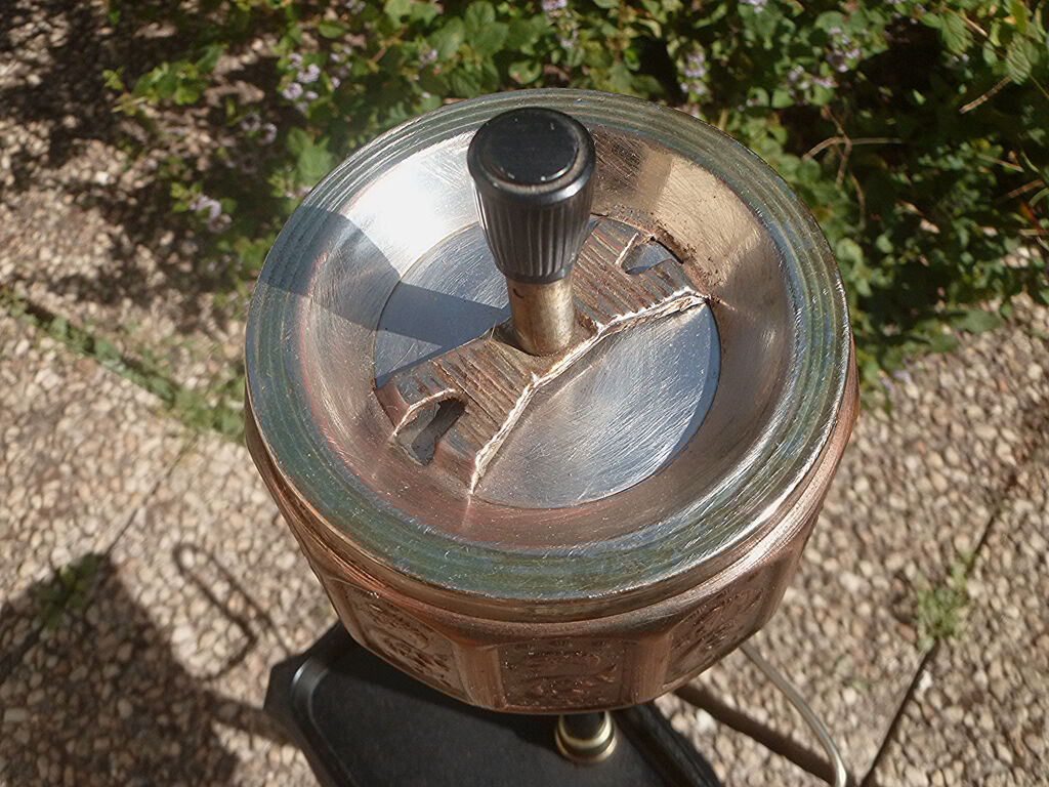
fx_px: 1182
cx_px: 524
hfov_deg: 47.9
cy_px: 394
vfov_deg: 36.8
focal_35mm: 39
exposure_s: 1/1000
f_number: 3.7
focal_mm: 6.9
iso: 200
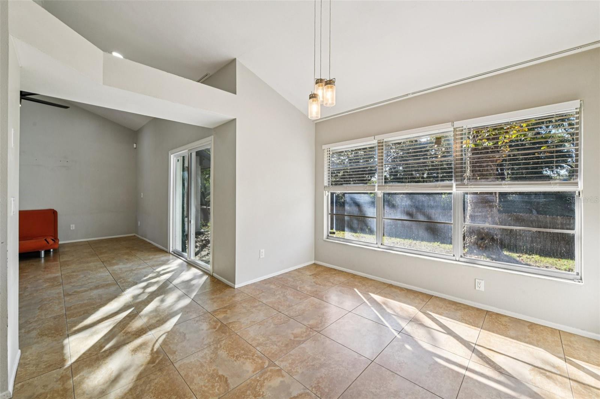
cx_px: 300
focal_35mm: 14
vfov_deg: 81.2
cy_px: 200
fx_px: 233
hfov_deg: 104.3
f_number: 8
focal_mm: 14
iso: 400
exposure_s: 1/125
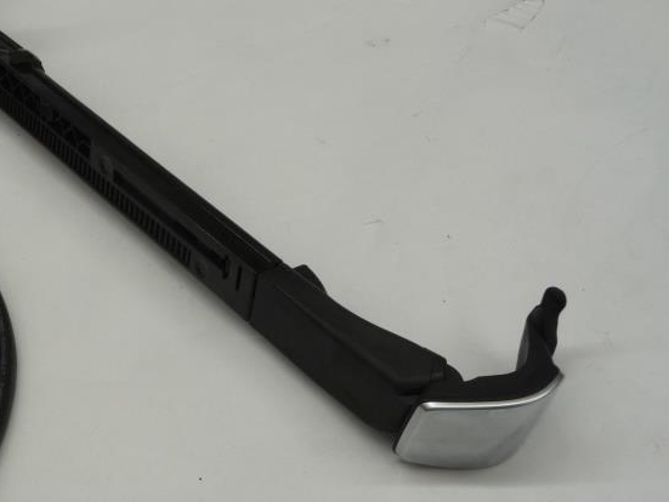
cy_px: 310
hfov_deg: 35.8
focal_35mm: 52
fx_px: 1006
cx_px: 148
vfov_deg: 28.0
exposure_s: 1/30
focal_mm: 4.7
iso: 100
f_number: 3.3
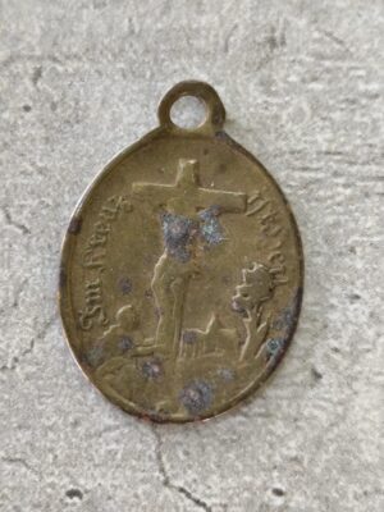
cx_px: 192
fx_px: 1376
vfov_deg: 21.1
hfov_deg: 15.9
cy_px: 256
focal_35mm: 93
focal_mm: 6.19
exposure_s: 1/25
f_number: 1.65
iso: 1000
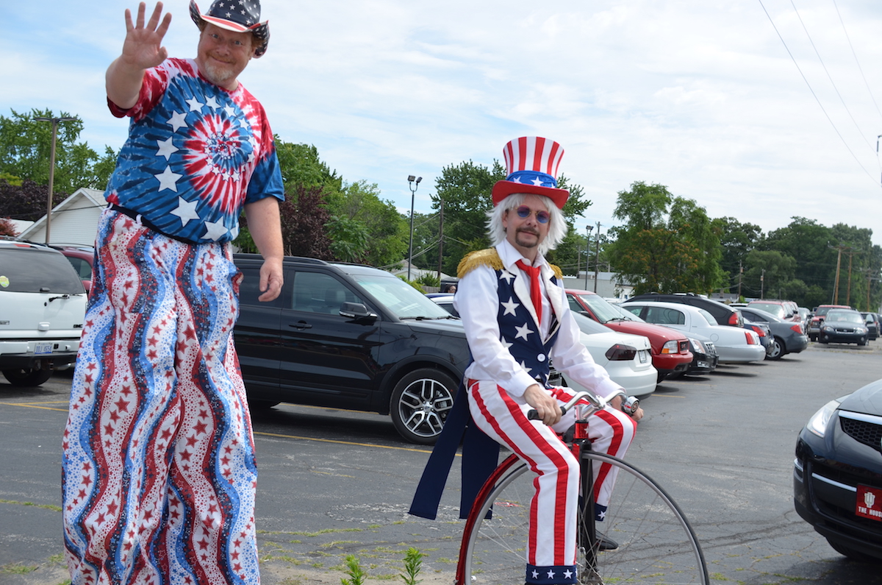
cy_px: 292
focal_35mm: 45
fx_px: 1100
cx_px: 441
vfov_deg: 29.7
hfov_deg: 43.7
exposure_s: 1/250
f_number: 8
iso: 100
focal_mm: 30
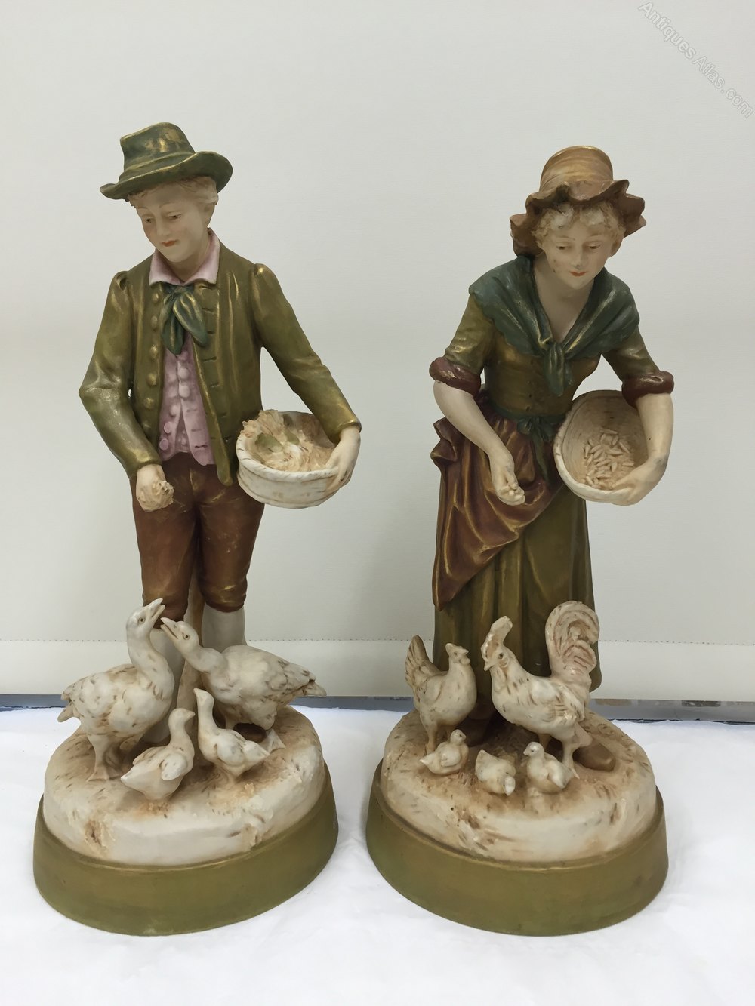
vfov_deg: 61.7
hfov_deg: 48.2
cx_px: 378
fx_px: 843
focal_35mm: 29
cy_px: 503
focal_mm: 4.15
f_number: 2.2
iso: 40
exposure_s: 1/33
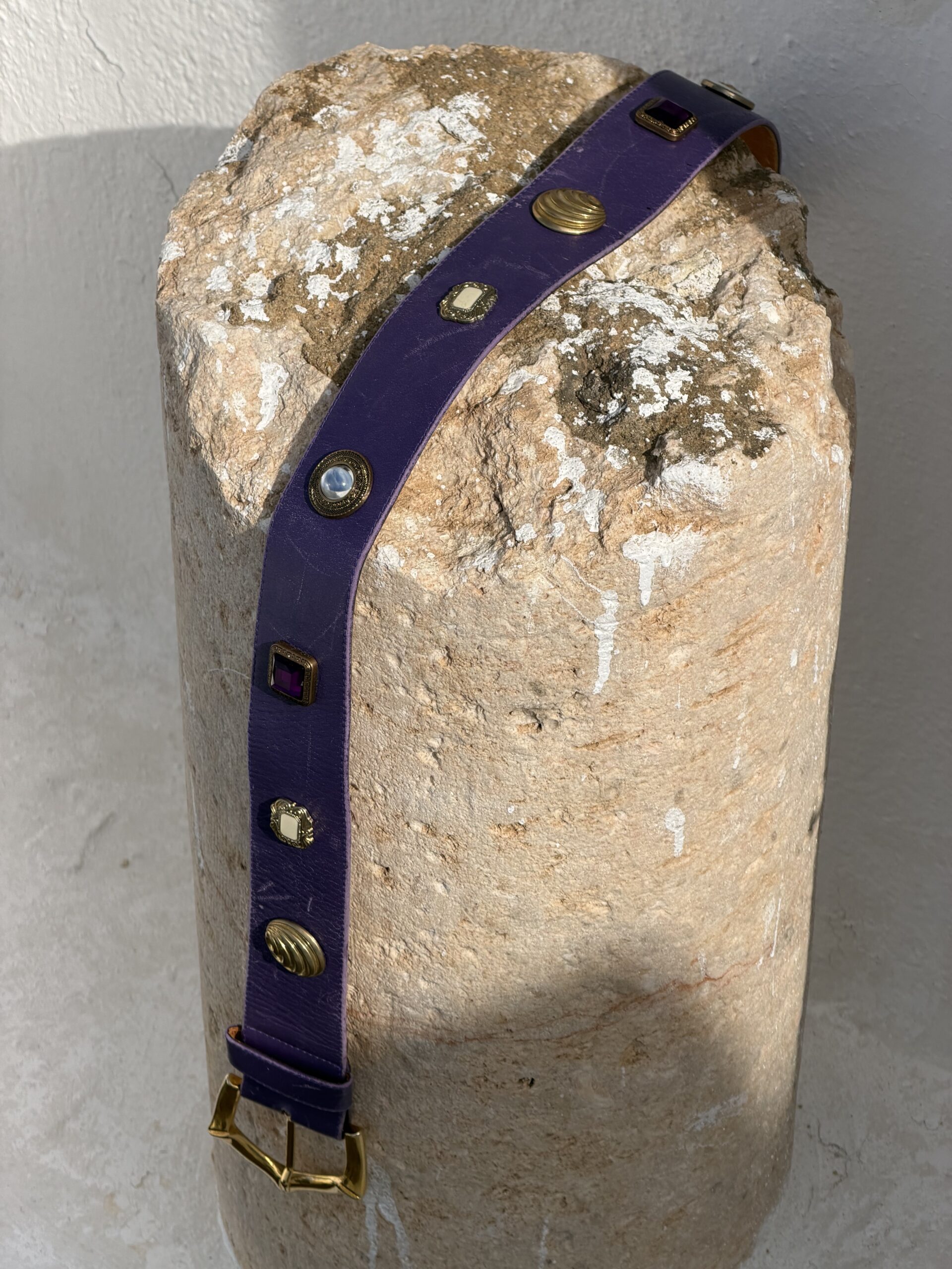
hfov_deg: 14.8
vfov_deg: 19.6
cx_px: 476
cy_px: 634
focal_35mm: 100
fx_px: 3667
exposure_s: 1/942
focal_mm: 16.89
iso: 20
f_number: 2.8
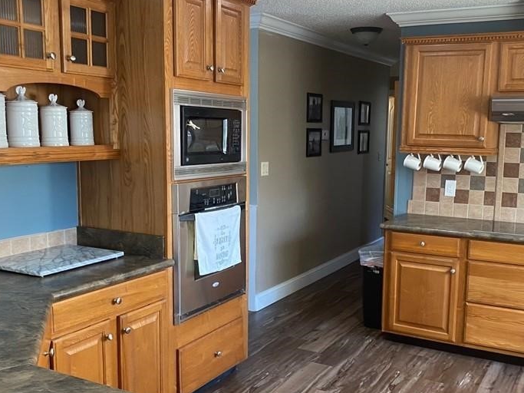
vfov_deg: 36.8
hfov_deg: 47.8
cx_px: 291
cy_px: 216
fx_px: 590
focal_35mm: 39
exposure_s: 1/60
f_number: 1.8
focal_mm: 4.25
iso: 160
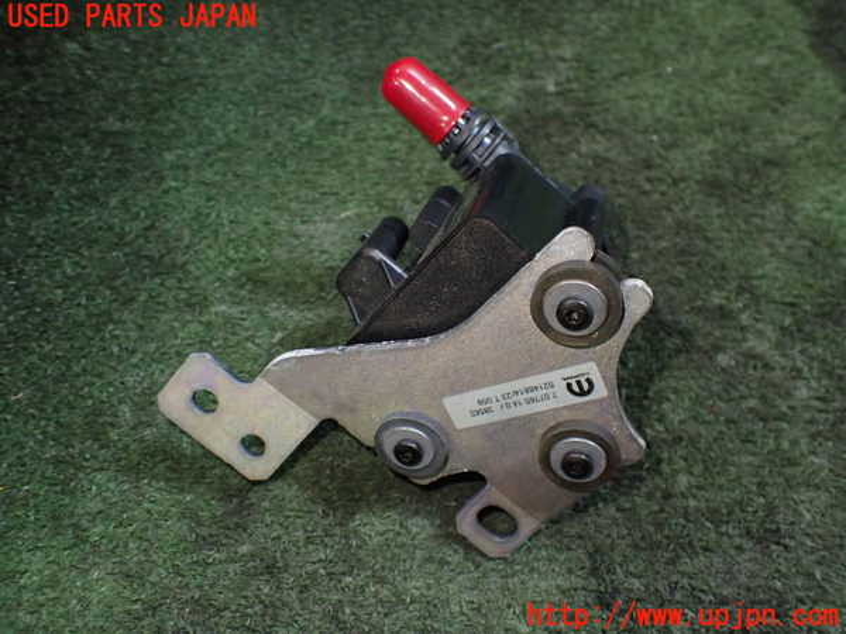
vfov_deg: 46.8
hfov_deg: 60.0
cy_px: 317
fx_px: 733
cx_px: 423
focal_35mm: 30
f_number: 2.3
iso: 640
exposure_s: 1/125
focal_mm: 5.4
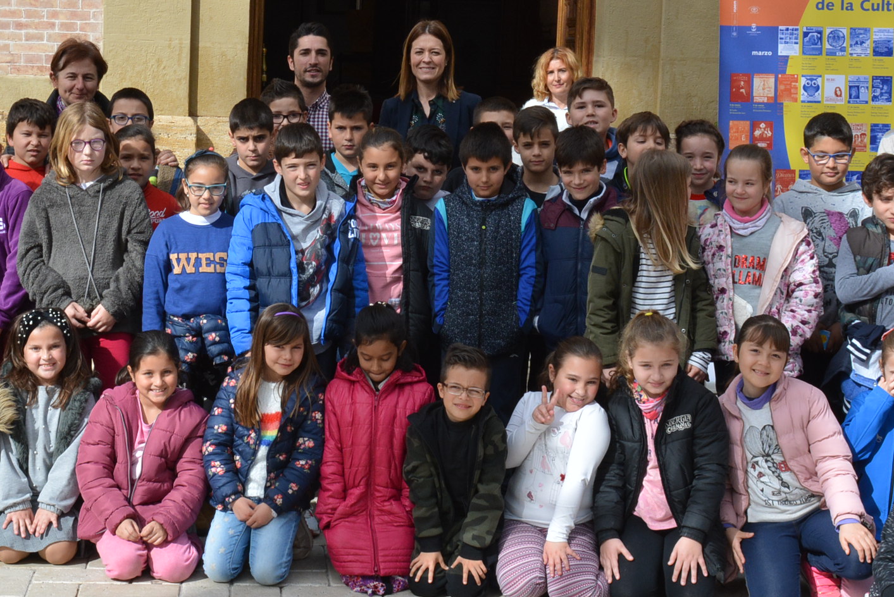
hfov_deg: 27.5
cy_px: 233
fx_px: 1815
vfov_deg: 18.7
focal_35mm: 73
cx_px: 283
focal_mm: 23
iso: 400
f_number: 10
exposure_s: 1/400
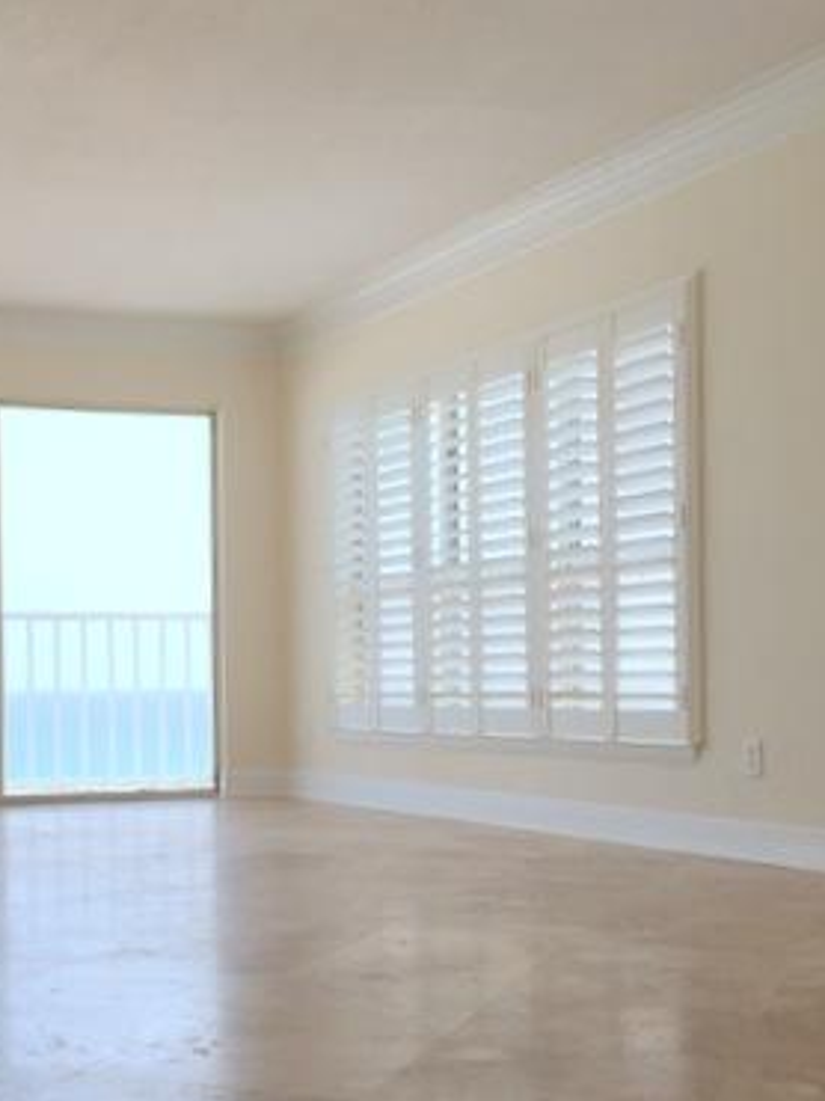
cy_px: 703
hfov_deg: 28.2
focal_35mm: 50
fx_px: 1590
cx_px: 122
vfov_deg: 37.9
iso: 50
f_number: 2.2
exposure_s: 1/1522
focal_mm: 4.15
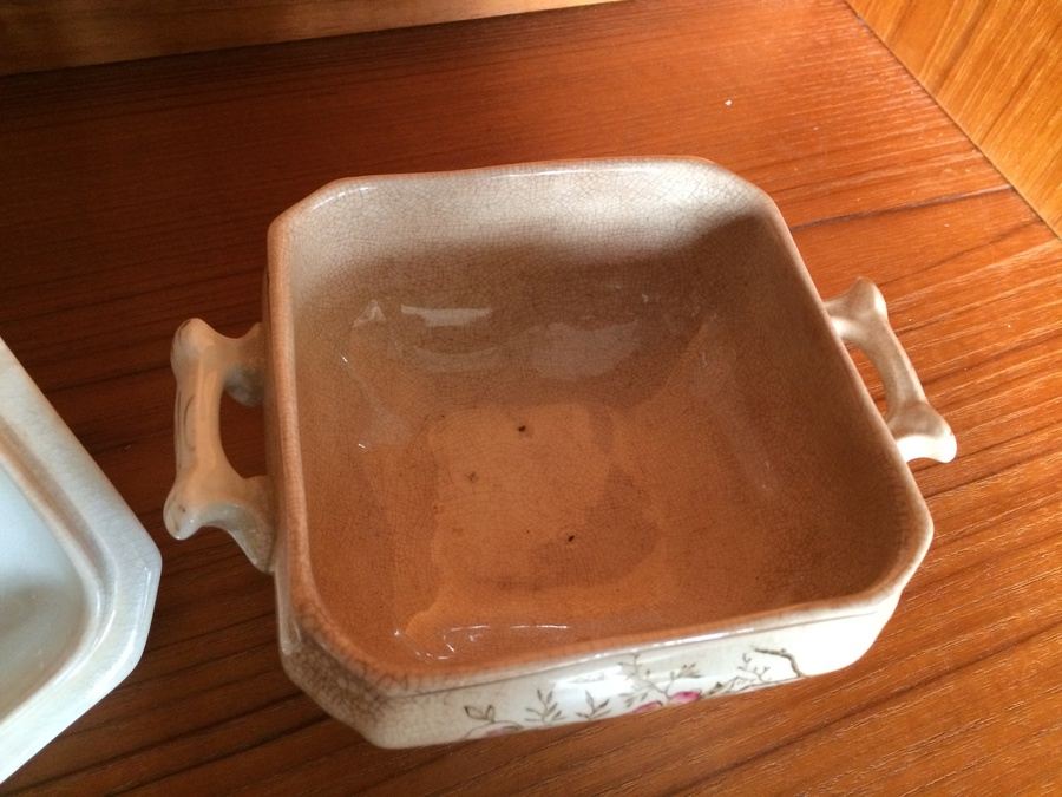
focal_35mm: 30
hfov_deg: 60.0
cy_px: 398
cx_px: 531
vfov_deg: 46.8
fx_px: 920
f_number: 2.2
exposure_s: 1/30
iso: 250
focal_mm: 4.12
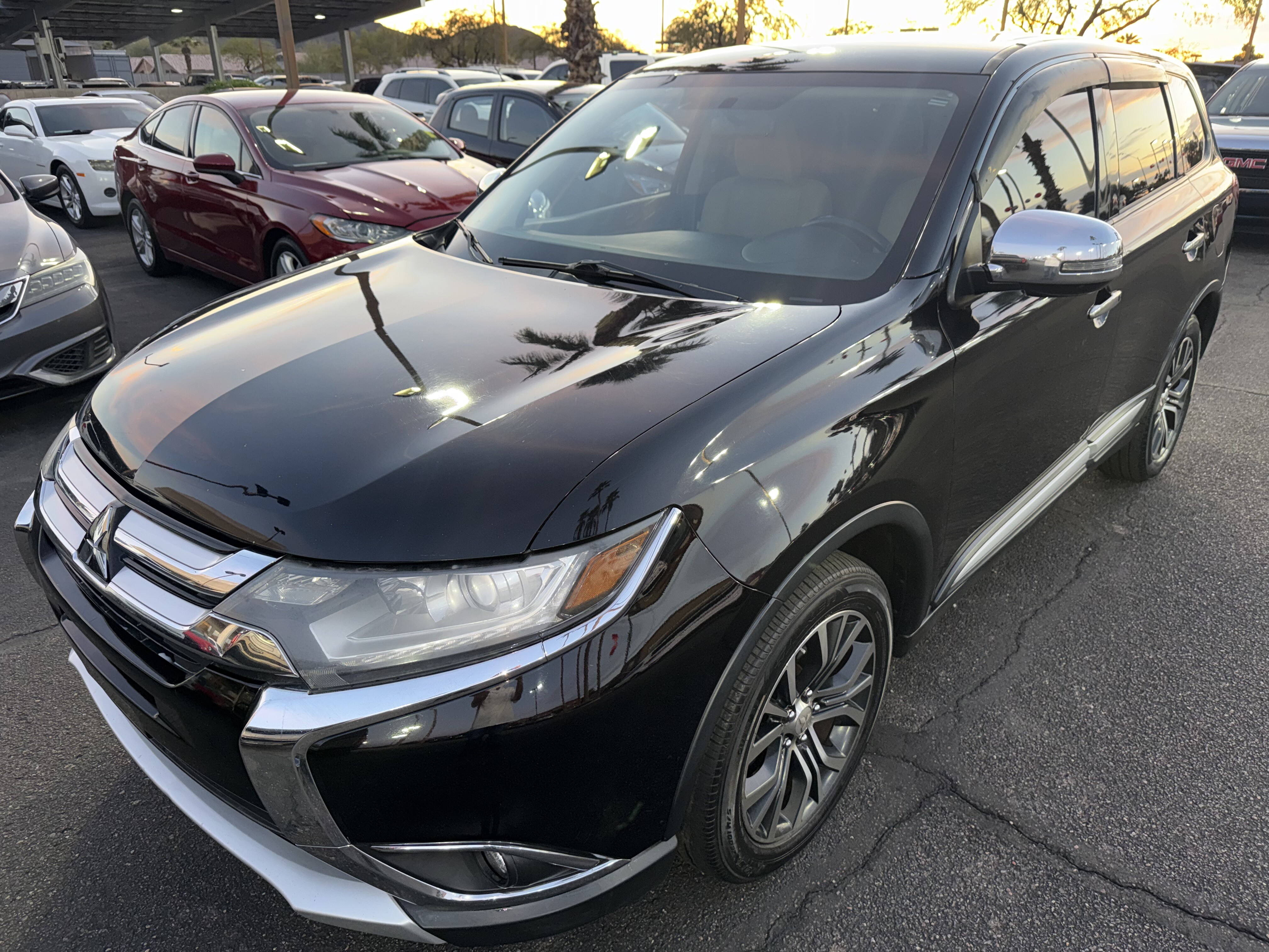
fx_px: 880
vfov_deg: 56.8
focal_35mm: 24
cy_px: 476
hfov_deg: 71.6
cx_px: 634
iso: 80
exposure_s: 1/35
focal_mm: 6.76
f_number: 1.78
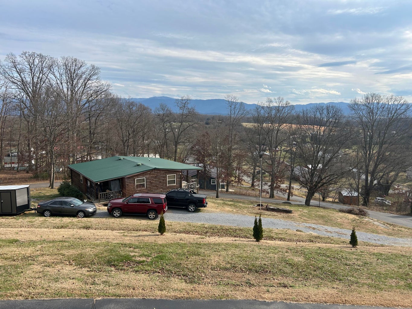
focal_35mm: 26
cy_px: 154
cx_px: 206
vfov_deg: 53.1
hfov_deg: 67.3
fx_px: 309
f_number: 1.5
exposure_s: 1/3968
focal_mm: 5.7
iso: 50
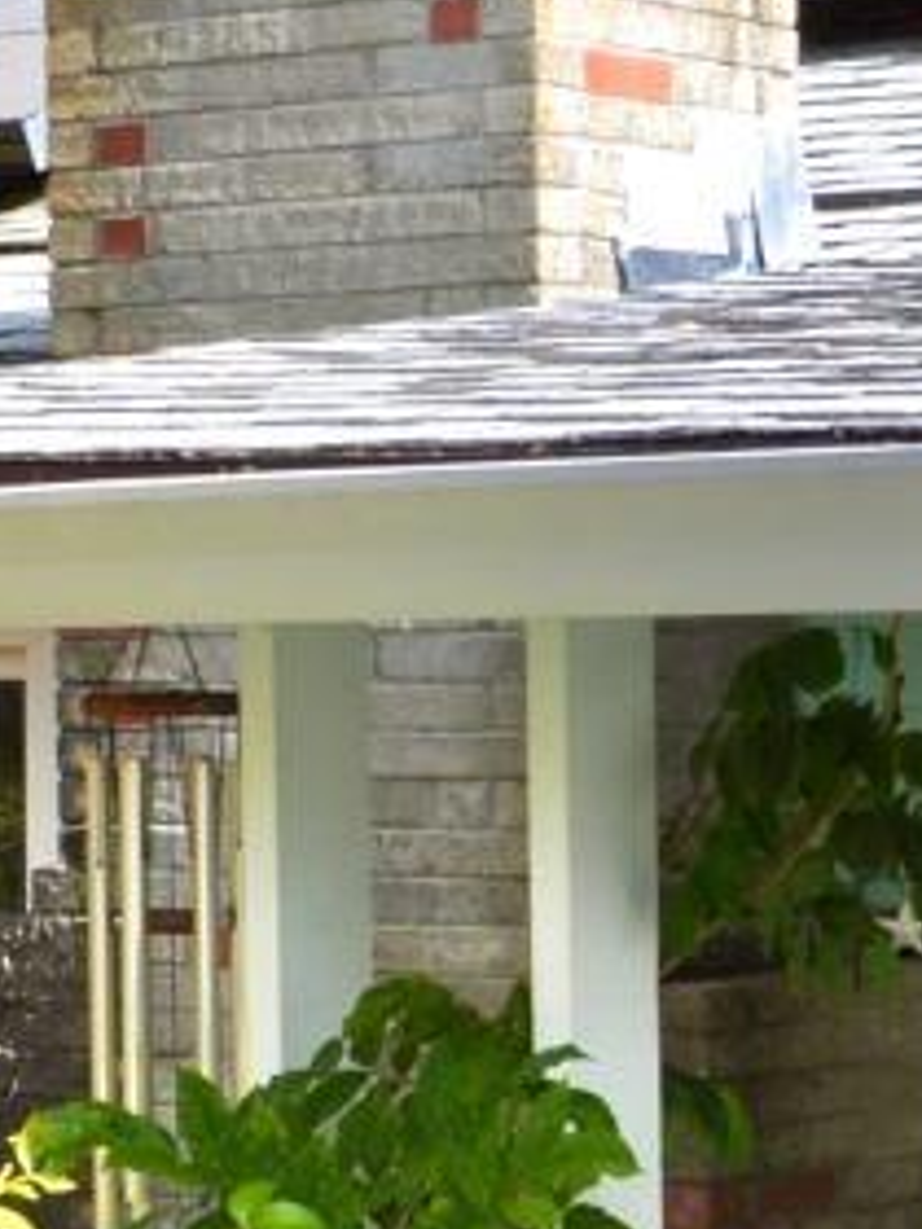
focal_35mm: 139
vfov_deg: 14.2
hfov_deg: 10.4
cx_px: 1247
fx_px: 4936
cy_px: 860
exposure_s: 1/250
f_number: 7.1
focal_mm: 18
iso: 200
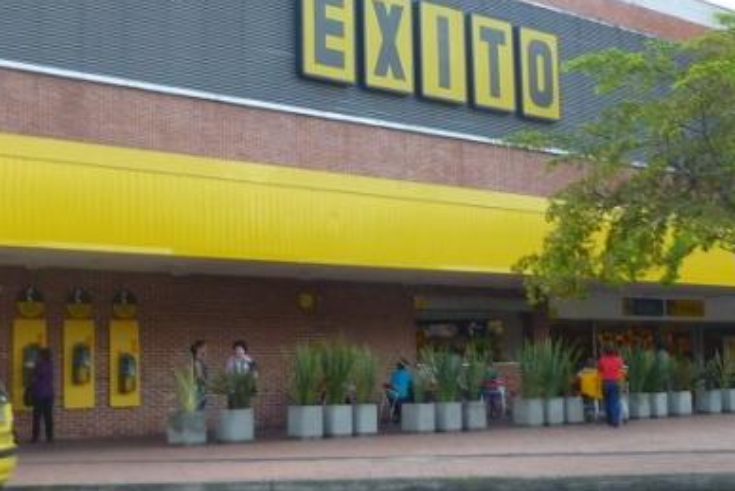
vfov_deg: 20.6
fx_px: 1348
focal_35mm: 66
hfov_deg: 30.5
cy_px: 193
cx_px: 417
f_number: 3.4
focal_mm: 5
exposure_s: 1/100
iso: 80
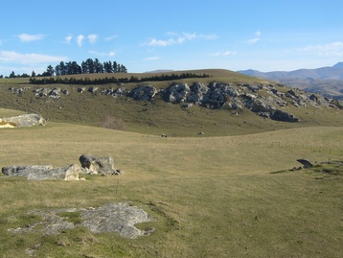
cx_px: 156
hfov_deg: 43.8
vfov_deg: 33.6
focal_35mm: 43
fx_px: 426
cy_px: 106
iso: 80
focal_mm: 5.8
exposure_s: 1/250
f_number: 5.6
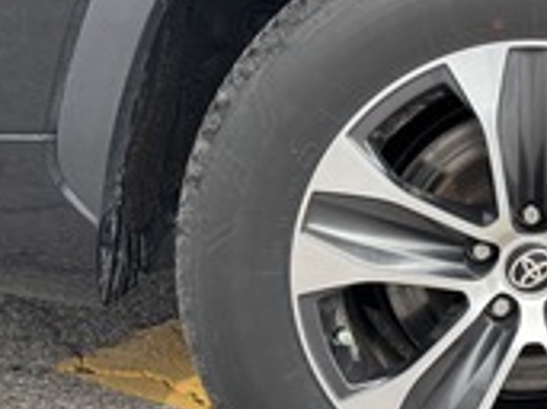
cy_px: 152
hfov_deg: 28.0
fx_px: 1011
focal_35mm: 64
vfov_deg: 22.8
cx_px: 576
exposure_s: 1/544
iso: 50
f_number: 1.6
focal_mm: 5.96
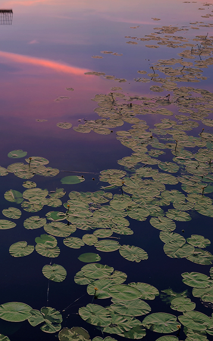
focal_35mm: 62
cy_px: 18
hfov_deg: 20.5
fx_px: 575
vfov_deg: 31.1
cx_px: 21
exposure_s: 1.3
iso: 100
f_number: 10
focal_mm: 29
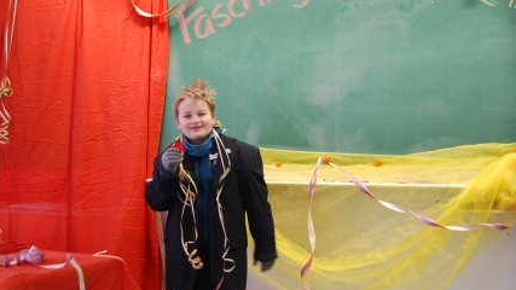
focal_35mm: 53
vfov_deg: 22.6
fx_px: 725
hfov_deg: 39.2
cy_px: 132
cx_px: 249
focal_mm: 32
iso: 280
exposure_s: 1/30
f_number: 4.5
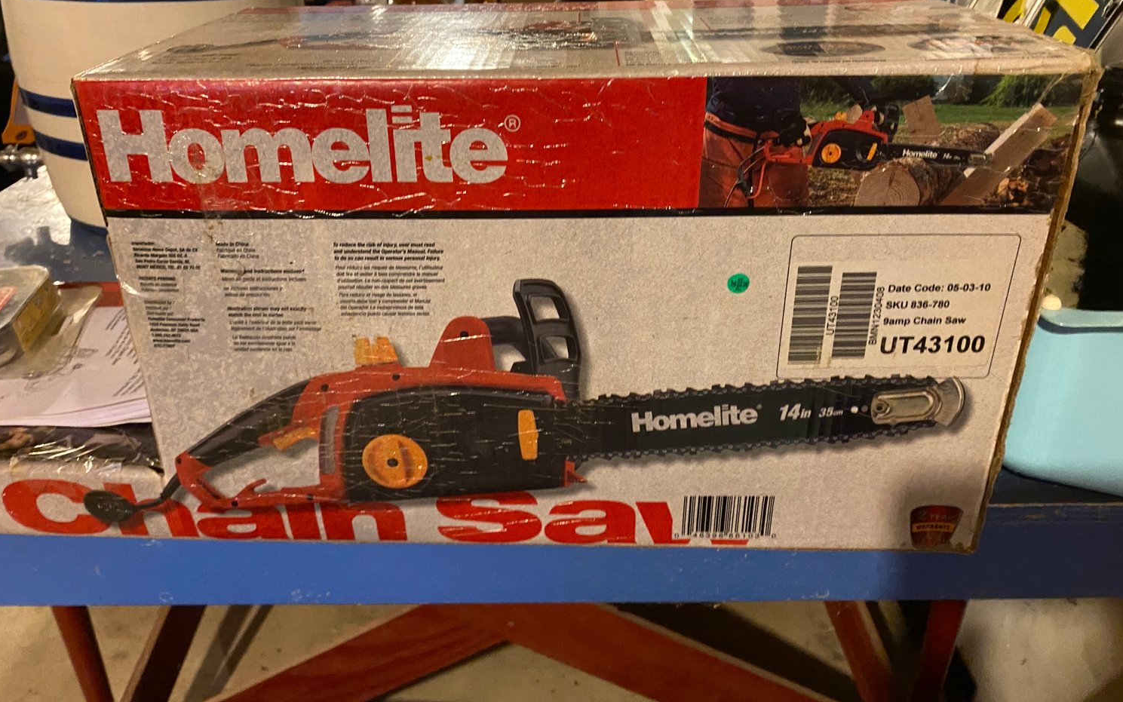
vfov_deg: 44.4
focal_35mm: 28
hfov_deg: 66.5
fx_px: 857
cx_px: 555
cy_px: 297
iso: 640
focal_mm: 4.25
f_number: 1.8
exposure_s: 1/30
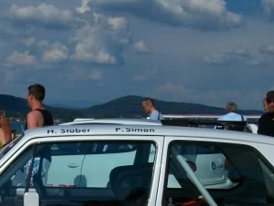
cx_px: 75
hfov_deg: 21.6
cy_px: 237
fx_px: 713
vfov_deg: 15.9
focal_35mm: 90
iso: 80
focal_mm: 5.7
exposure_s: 1/1209
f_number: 5.5
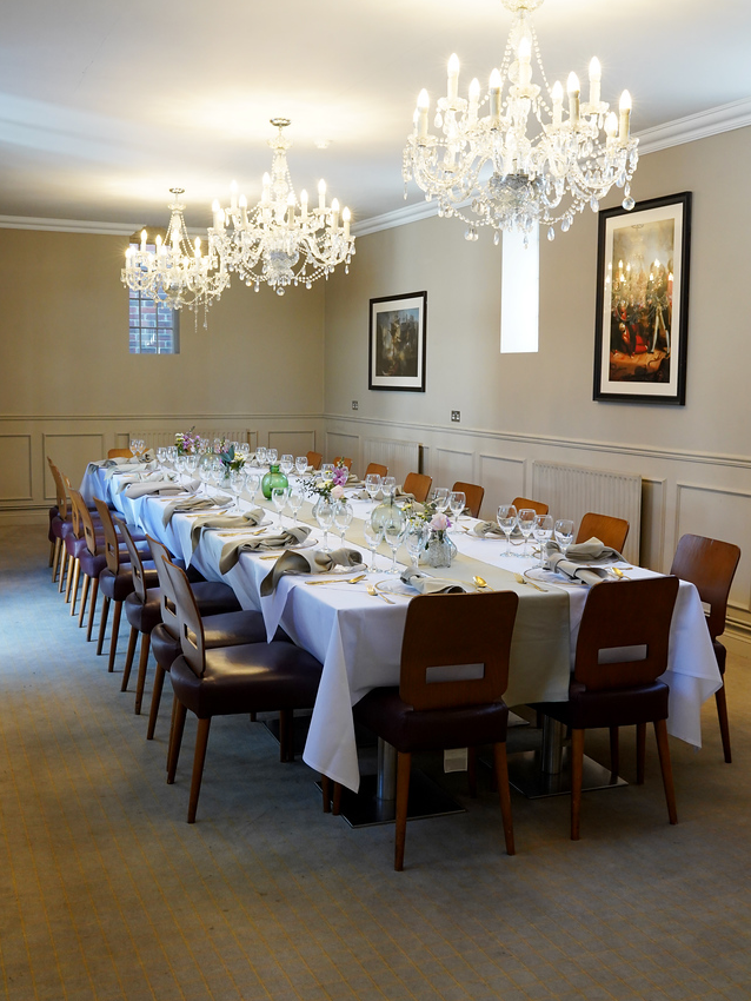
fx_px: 1099
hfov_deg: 37.7
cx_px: 376
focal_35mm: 38
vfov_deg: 49.0
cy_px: 486
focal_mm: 35
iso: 2000
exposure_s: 1/40
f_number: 11
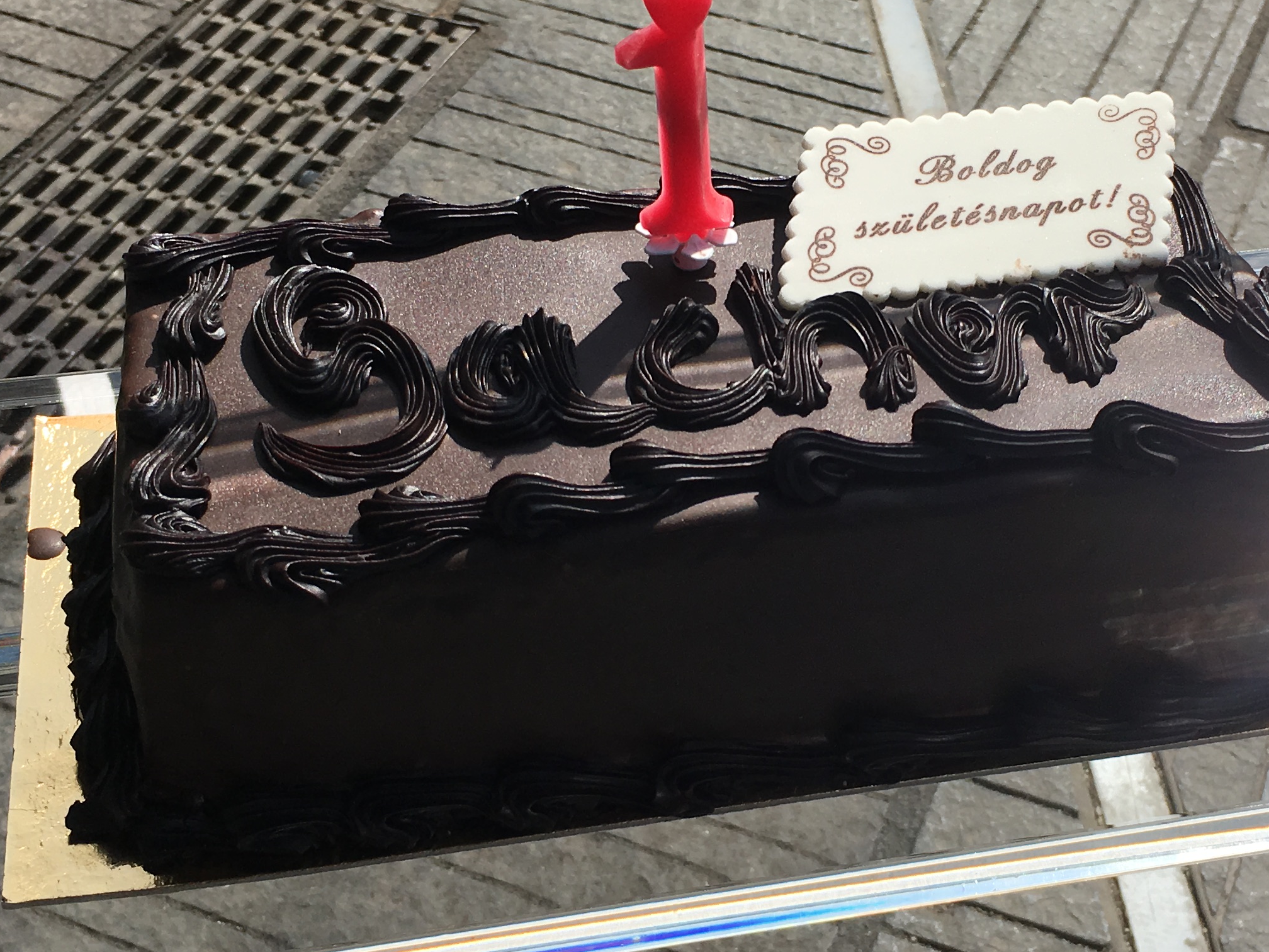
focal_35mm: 58
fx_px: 2126
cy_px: 396
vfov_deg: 25.2
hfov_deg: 33.1
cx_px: 784
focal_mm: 4.15
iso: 25
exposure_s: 1/2198
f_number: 2.2
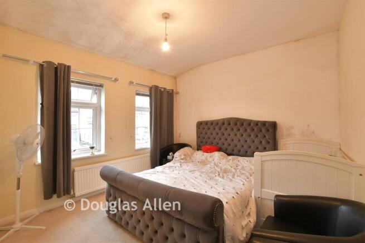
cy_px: 122
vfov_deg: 77.4
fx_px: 152
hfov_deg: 100.4
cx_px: 182
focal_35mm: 15
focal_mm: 10
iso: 160
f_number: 8
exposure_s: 1/3
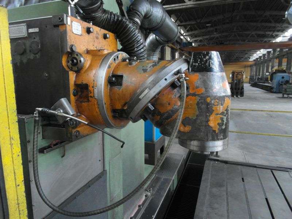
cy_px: 110
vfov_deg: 58.9
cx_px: 146
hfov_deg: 73.9
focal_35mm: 23
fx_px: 194
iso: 800
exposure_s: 1/30
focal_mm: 4.1
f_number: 2.8
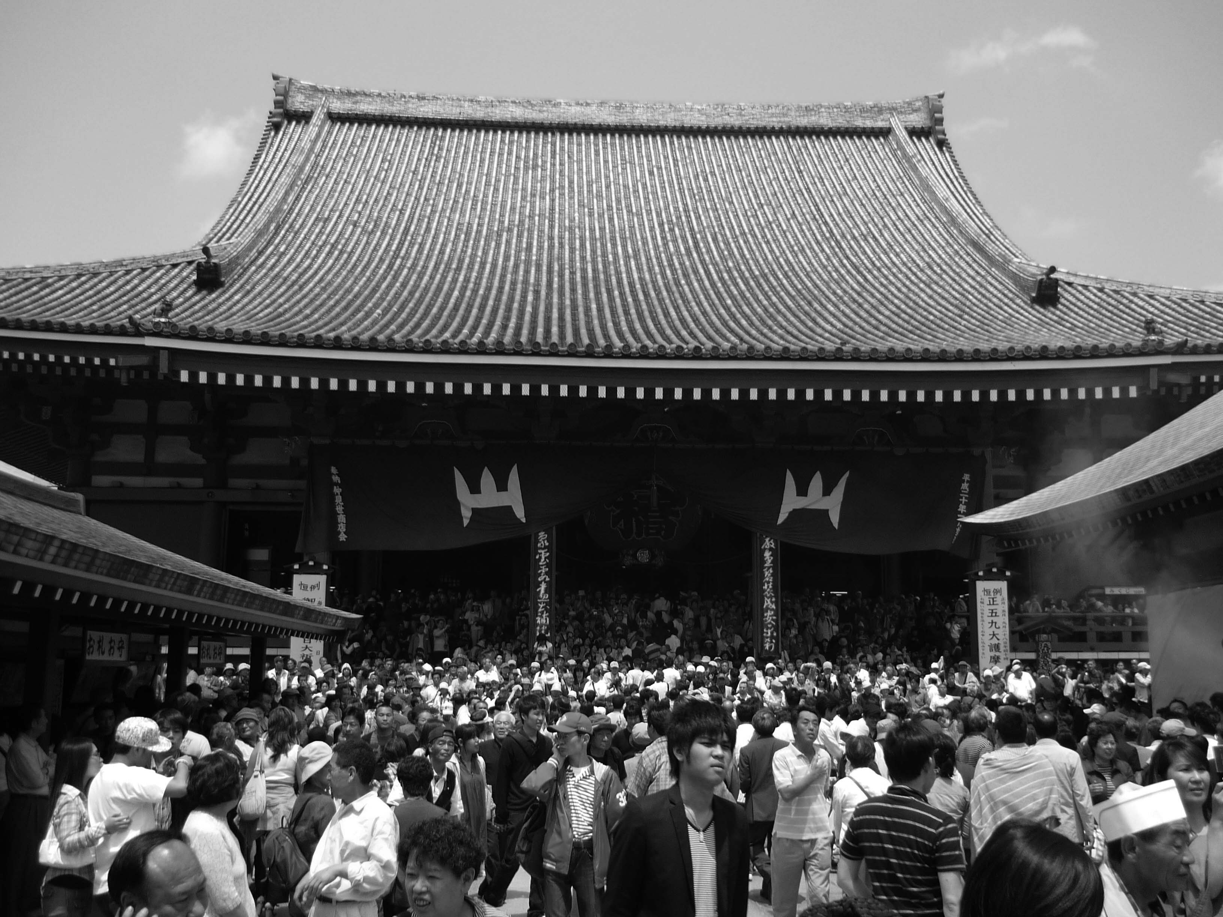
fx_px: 1166
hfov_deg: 55.4
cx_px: 612
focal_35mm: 33
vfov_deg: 42.9
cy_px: 458
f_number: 8
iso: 100
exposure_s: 1/125
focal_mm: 5.5
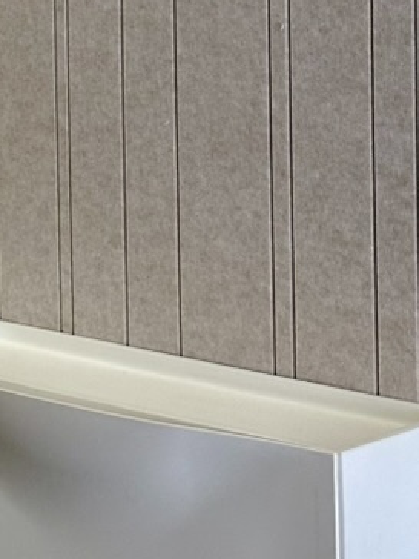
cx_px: -111
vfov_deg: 14.3
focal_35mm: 135
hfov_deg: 10.8
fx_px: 2179
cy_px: -31
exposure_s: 1/60
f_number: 1.78
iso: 200
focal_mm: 6.86
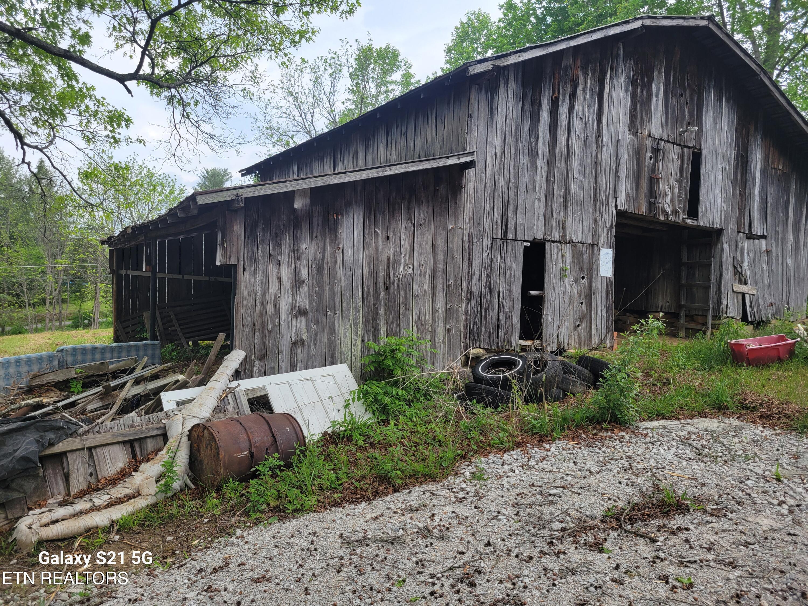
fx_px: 607
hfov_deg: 67.3
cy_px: 303
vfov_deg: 53.1
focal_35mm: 26
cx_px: 404
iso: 40
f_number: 1.8
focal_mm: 5.4
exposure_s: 1/1225
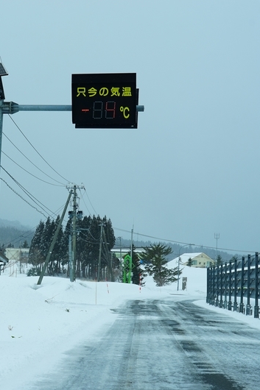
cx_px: 41
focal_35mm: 71
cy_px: 194
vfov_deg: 28.5
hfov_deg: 18.9
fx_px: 770
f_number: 8
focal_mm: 47
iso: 100
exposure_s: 1/250
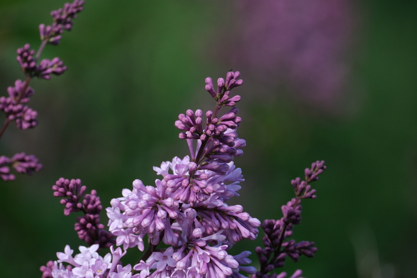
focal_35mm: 900
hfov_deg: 2.3
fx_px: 10427
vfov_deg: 1.5
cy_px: 139
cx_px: 208
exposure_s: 1/280
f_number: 8
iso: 500
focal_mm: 600
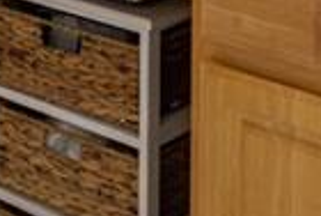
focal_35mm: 124
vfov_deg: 9.5
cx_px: 9
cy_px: -345
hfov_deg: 16.2
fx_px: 1108
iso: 320
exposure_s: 1.3
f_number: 8
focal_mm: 17
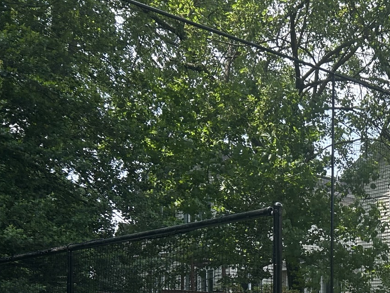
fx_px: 710
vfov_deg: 21.6
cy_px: 349
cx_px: 452
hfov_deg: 27.5
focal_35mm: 63
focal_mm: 5.7
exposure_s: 1/780
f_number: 1.5
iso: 50
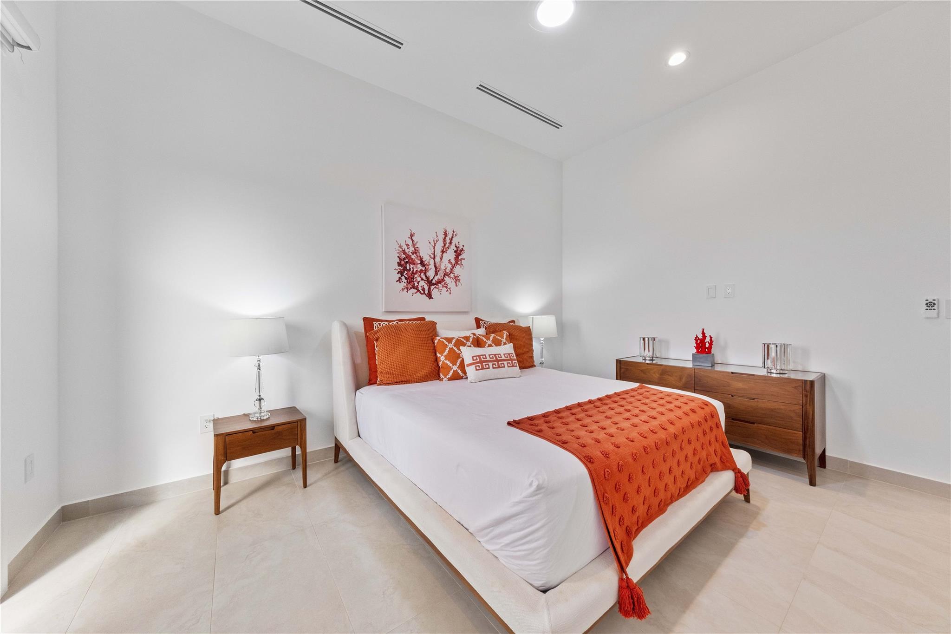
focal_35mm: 12
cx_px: 476
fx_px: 317
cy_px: 317
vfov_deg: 90.0
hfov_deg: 112.6
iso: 400
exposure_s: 1/2
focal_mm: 8
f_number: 8
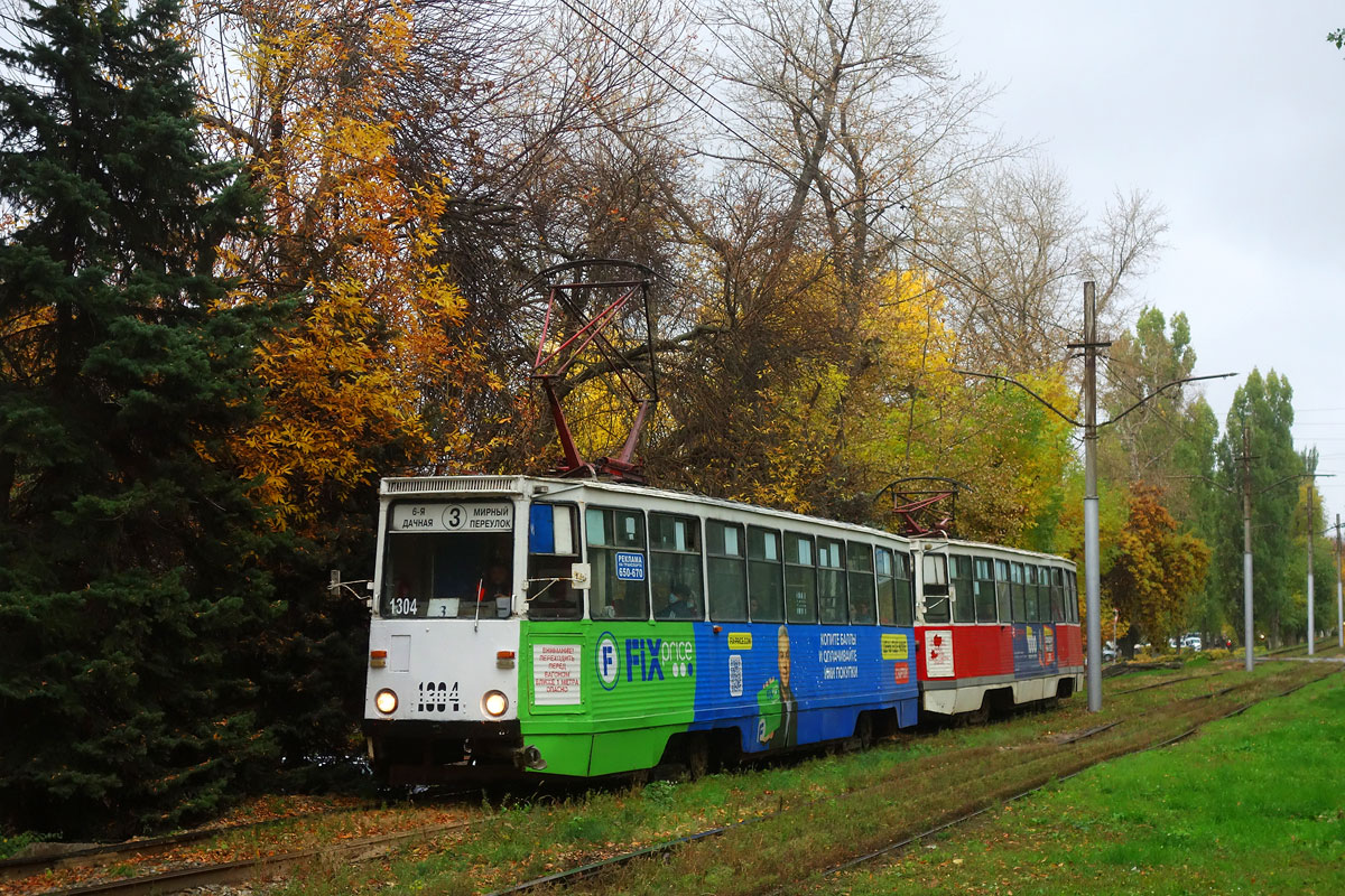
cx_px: 672
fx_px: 2092
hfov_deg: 35.6
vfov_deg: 24.2
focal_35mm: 56
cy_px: 448
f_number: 3.5
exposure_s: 1/500
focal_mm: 20.85
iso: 500
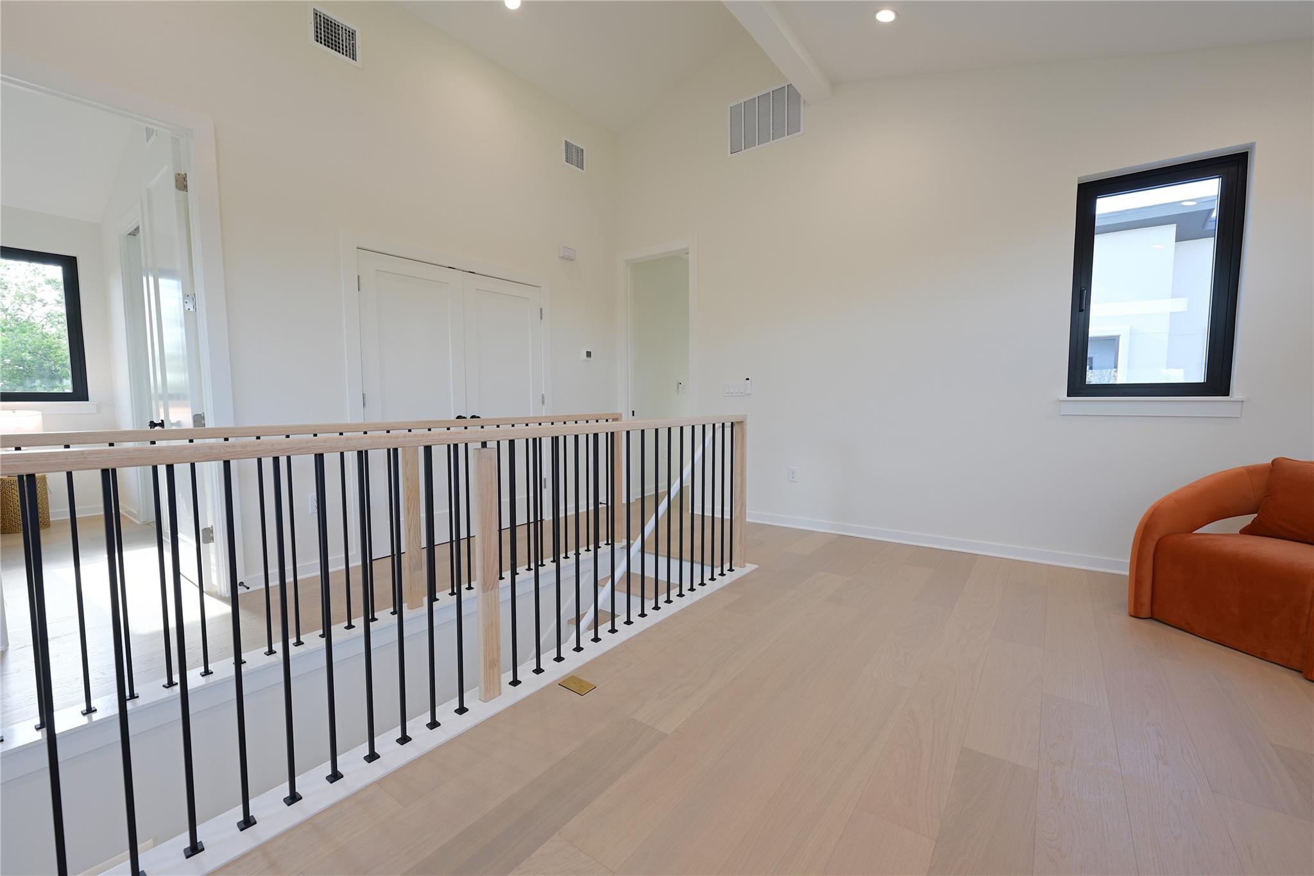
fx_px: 547
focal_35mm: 15
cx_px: 657
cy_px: 438
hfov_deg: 100.4
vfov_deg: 77.3
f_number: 5.6
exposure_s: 1/10
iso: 100
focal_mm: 15
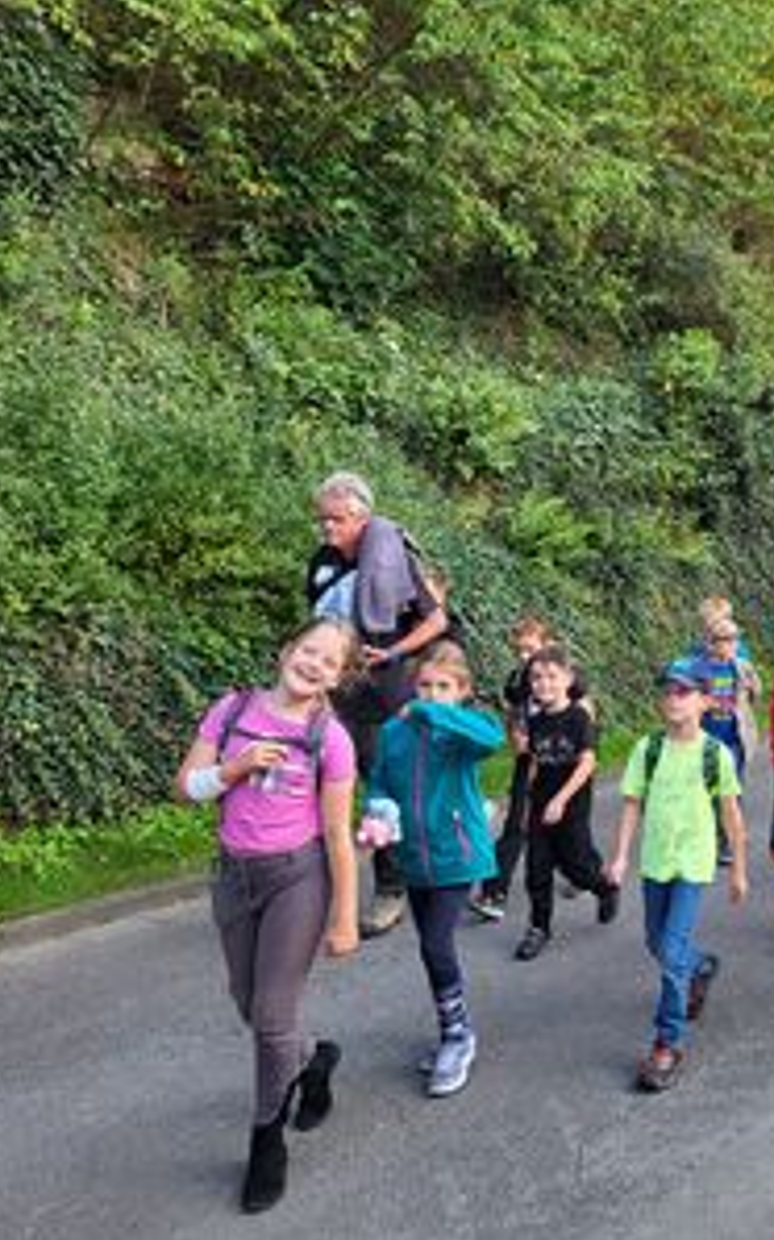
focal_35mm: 37
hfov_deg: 31.4
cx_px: 803
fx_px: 1250
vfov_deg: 52.8
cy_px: 620
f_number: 1.8
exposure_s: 1/123
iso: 40
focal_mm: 5.4
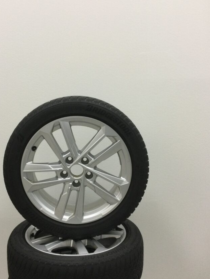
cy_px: 149
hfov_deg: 37.7
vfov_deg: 48.9
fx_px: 307
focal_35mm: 38
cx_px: 92
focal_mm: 3.3
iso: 125
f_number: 2.4
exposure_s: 1/33
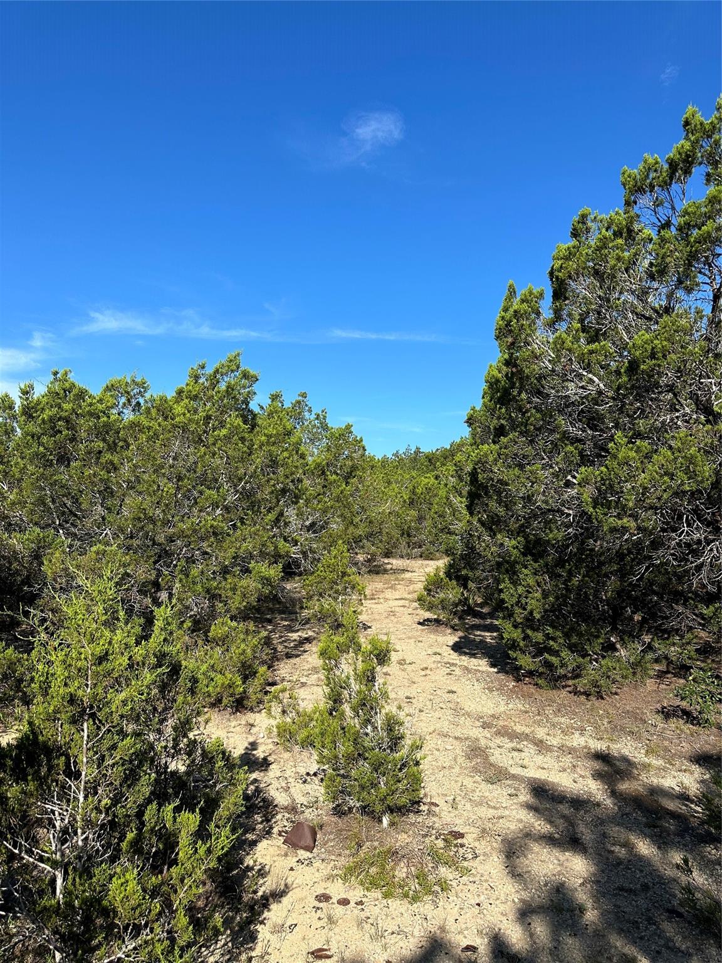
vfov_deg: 71.6
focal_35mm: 24
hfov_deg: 56.8
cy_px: 482
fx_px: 667
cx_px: 361
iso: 80
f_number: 1.78
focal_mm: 6.86
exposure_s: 1/3861
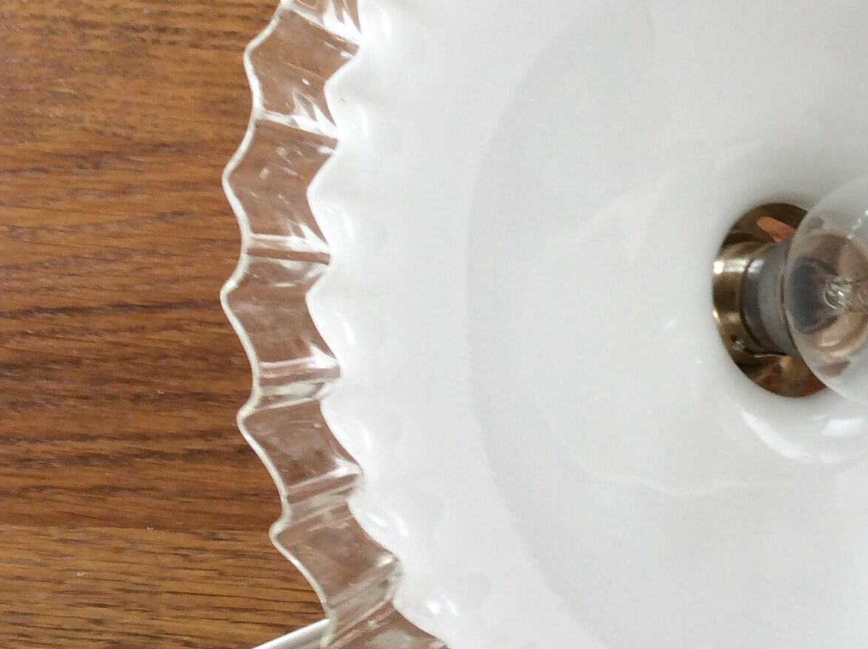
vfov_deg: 20.7
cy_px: 300
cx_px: 819
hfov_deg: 26.3
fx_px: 1778
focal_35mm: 71
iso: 50
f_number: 2.4
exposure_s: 1/25
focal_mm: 3.3
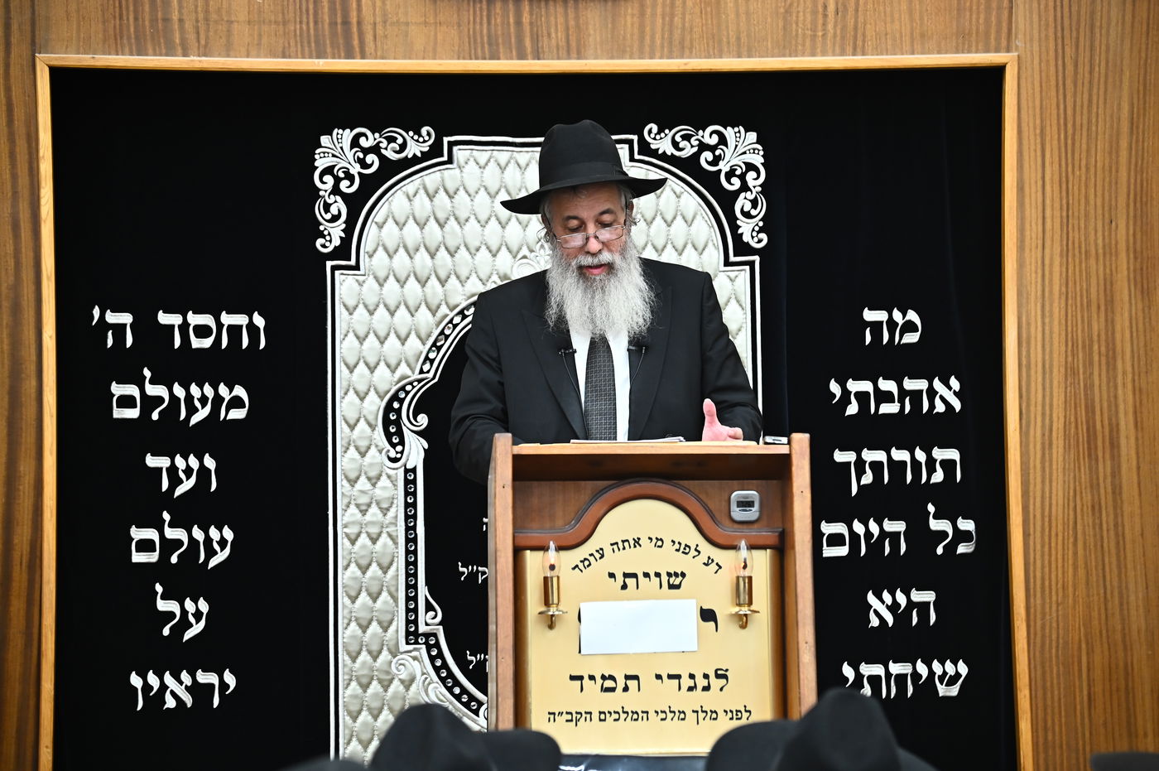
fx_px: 3860
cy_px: 386
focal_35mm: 120
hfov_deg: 17.1
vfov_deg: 11.4
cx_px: 580
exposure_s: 1/200
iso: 2000
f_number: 4.5
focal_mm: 120
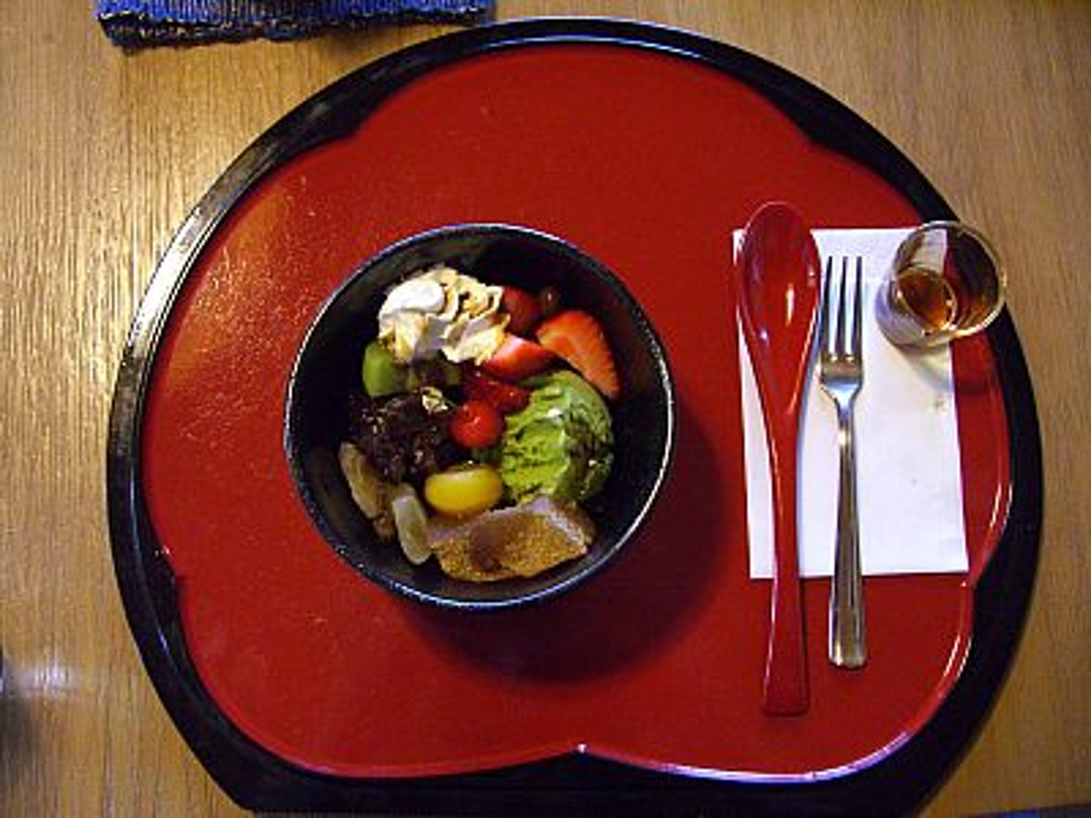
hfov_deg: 49.0
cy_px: 409
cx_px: 546
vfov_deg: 37.7
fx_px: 1198
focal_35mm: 38
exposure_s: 1/30
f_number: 2.7
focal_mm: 6.2
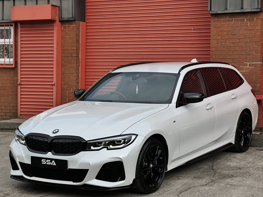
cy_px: 98
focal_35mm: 77
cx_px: 132
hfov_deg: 25.3
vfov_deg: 19.1
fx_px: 585
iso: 32
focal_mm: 9
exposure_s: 1/622
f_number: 2.8
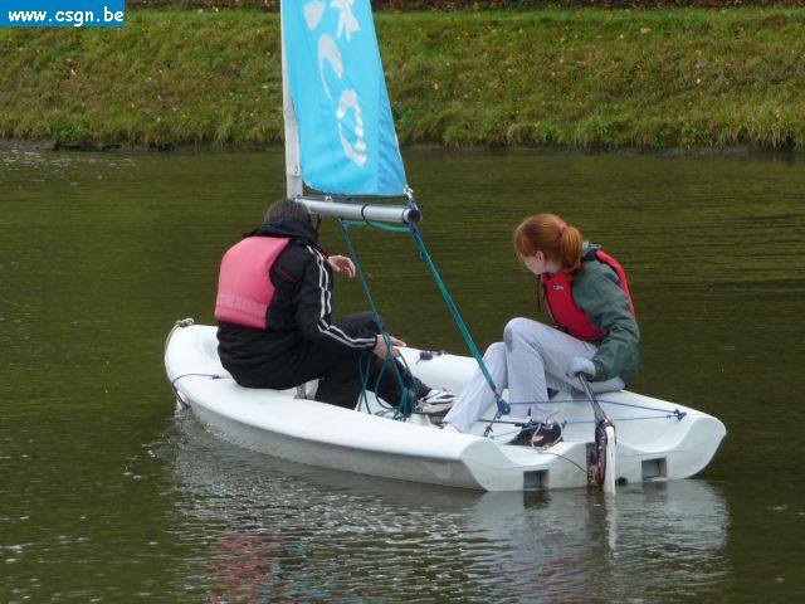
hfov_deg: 10.4
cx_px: 402
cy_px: 302
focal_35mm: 191
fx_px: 4442
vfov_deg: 7.8
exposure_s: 1/125
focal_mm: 24.1
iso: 100
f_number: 4.8
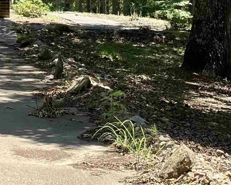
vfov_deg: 8.8
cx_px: -149
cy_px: -44
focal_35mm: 173
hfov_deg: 10.6
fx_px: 1183
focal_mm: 5.96
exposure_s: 1/1080
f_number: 1.6
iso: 32
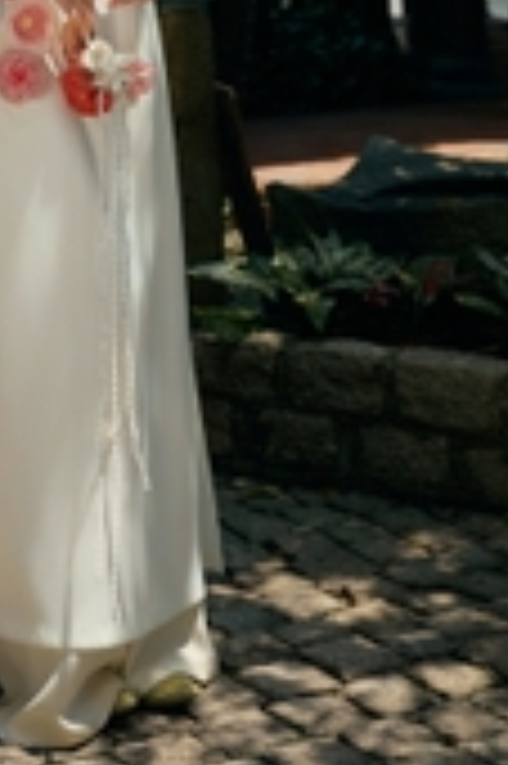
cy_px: -216
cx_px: 4
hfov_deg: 13.6
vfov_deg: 19.2
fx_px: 2100
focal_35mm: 99
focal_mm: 35
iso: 64
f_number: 3.5
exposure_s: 1/640
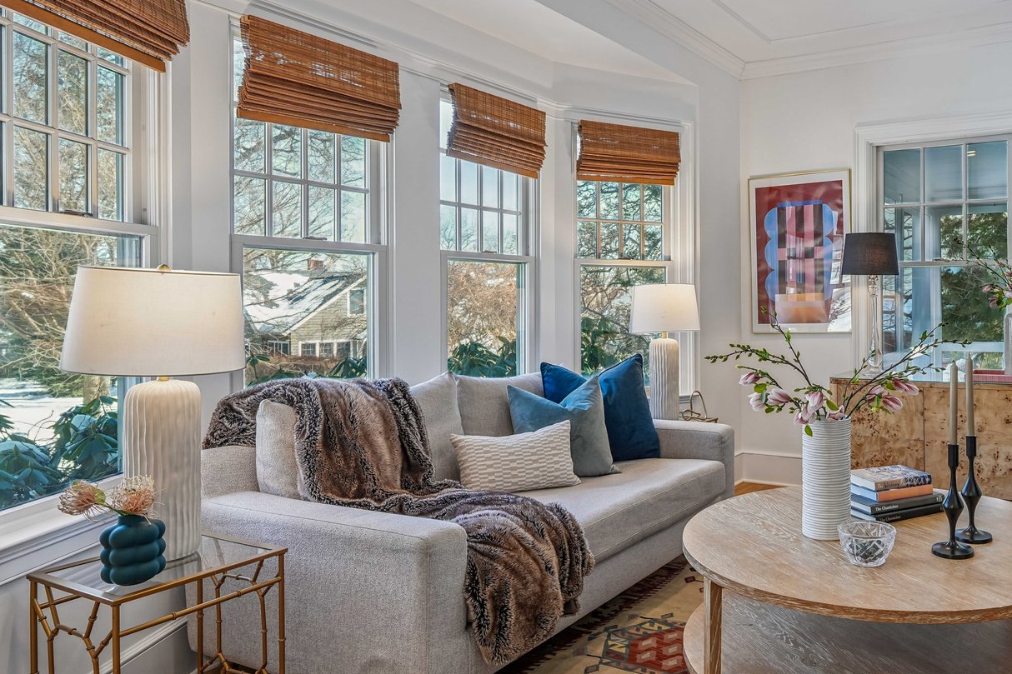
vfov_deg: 47.8
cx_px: 739
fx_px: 759
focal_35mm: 27
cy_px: 301
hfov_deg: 64.0
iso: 400
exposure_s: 1/30
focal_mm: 16
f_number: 8
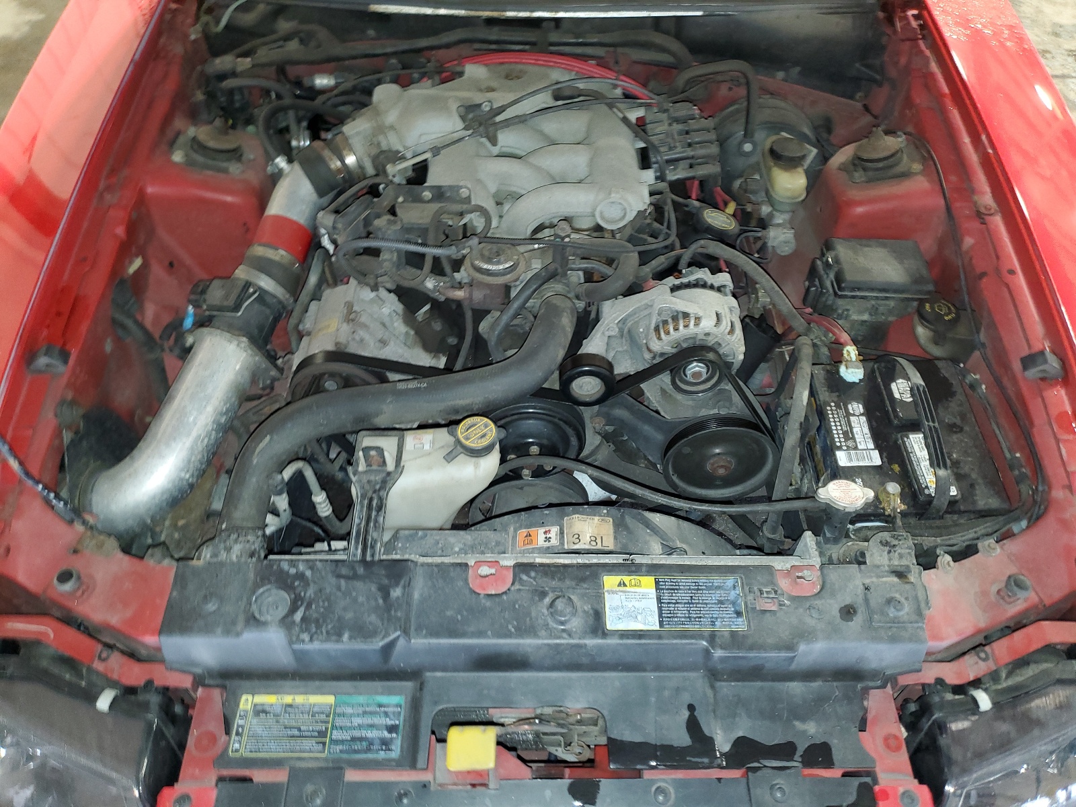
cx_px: 538
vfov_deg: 53.1
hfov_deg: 67.3
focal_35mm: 26
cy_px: 404
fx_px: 808
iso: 134
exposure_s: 1/14
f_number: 1.5
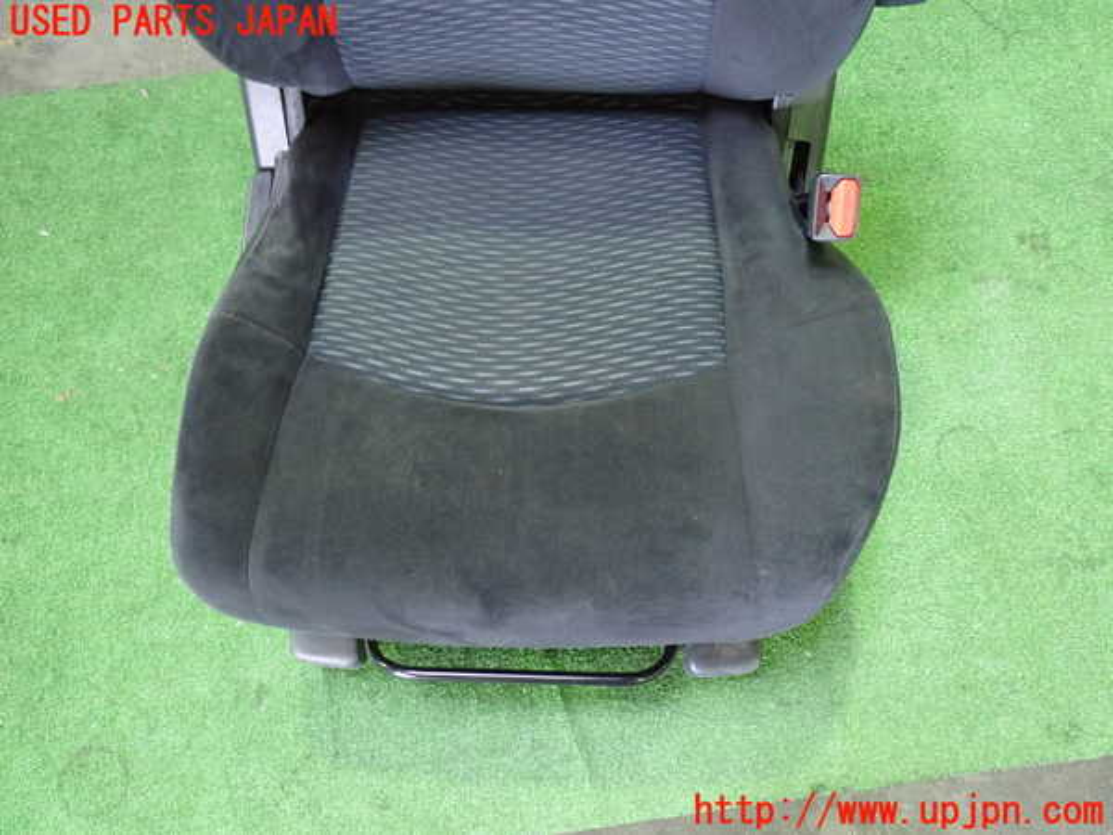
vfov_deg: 46.8
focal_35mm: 30
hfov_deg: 60.0
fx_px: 965
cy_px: 418
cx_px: 556
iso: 800
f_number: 2.3
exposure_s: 1/30
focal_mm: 5.4
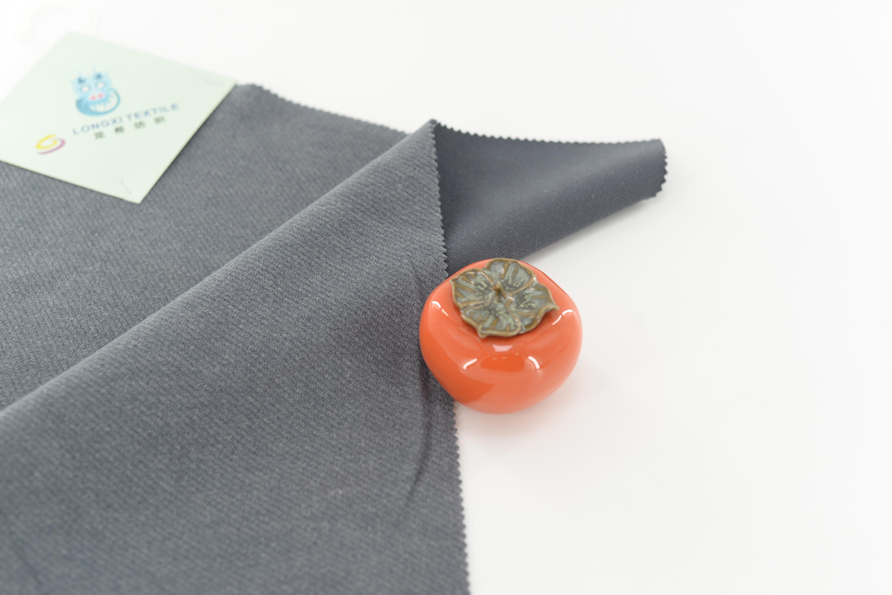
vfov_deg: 27.0
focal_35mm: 50
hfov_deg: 39.6
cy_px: 298
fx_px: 1239
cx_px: 446
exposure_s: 1/100
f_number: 3.5
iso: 100
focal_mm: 50
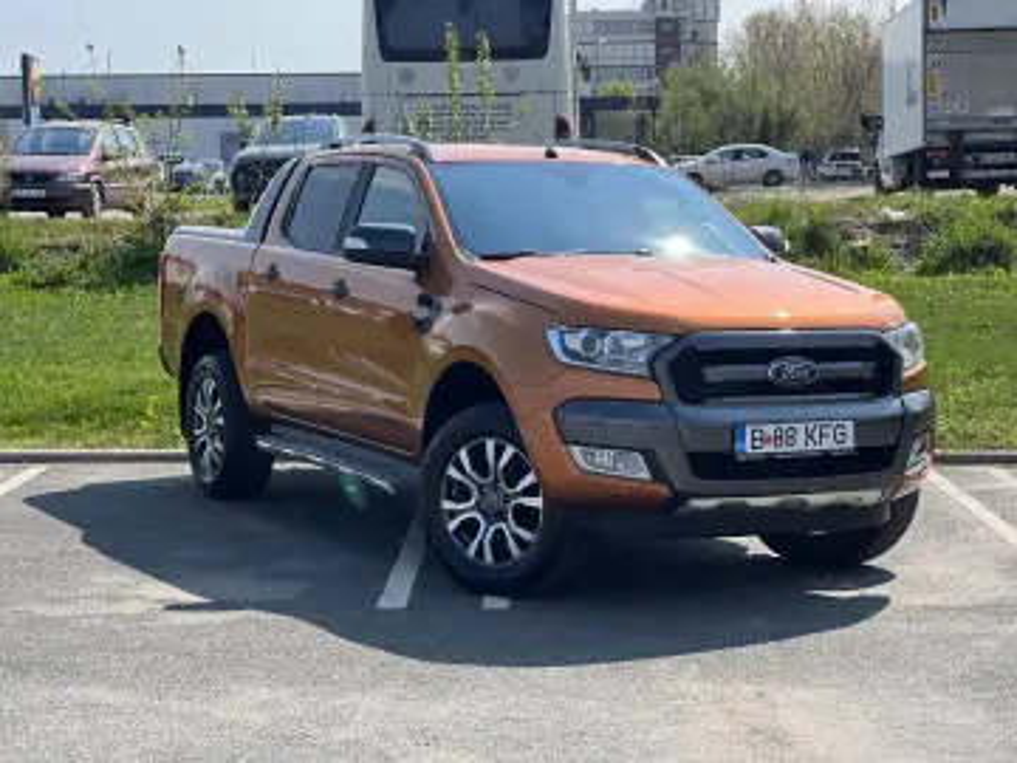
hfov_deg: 25.3
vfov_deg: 19.1
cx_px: 508
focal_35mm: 77
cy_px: 382
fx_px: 2262
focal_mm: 9
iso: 32
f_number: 2.8
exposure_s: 1/457
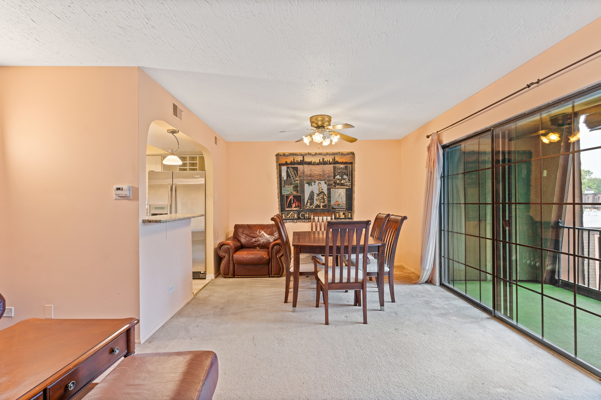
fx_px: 284
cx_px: 300
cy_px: 200
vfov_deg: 70.4
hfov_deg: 93.3
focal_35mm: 17
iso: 250
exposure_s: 1/1.25
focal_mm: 17
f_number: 8
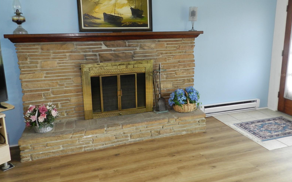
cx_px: 147
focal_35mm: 27
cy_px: 75
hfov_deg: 68.4
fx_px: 215
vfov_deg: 45.8
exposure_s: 1/30
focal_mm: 4.5
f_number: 3.5
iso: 200
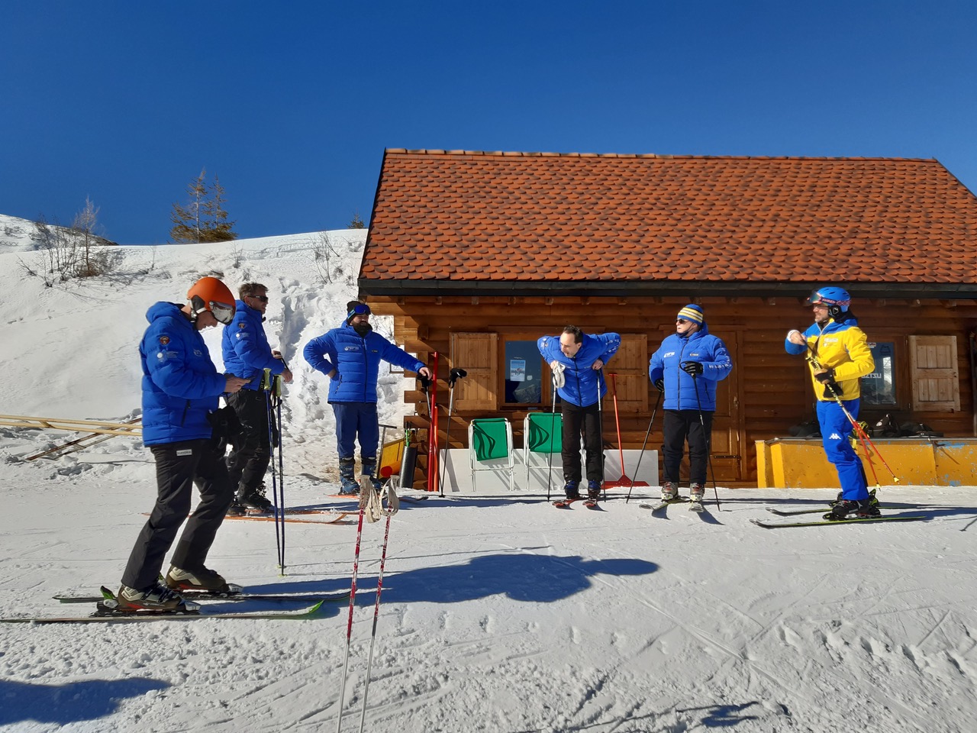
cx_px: 488
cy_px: 366
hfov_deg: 67.3
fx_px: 734
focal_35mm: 26
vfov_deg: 53.1
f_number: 1.7
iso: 40
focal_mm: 3.92
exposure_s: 1/4274
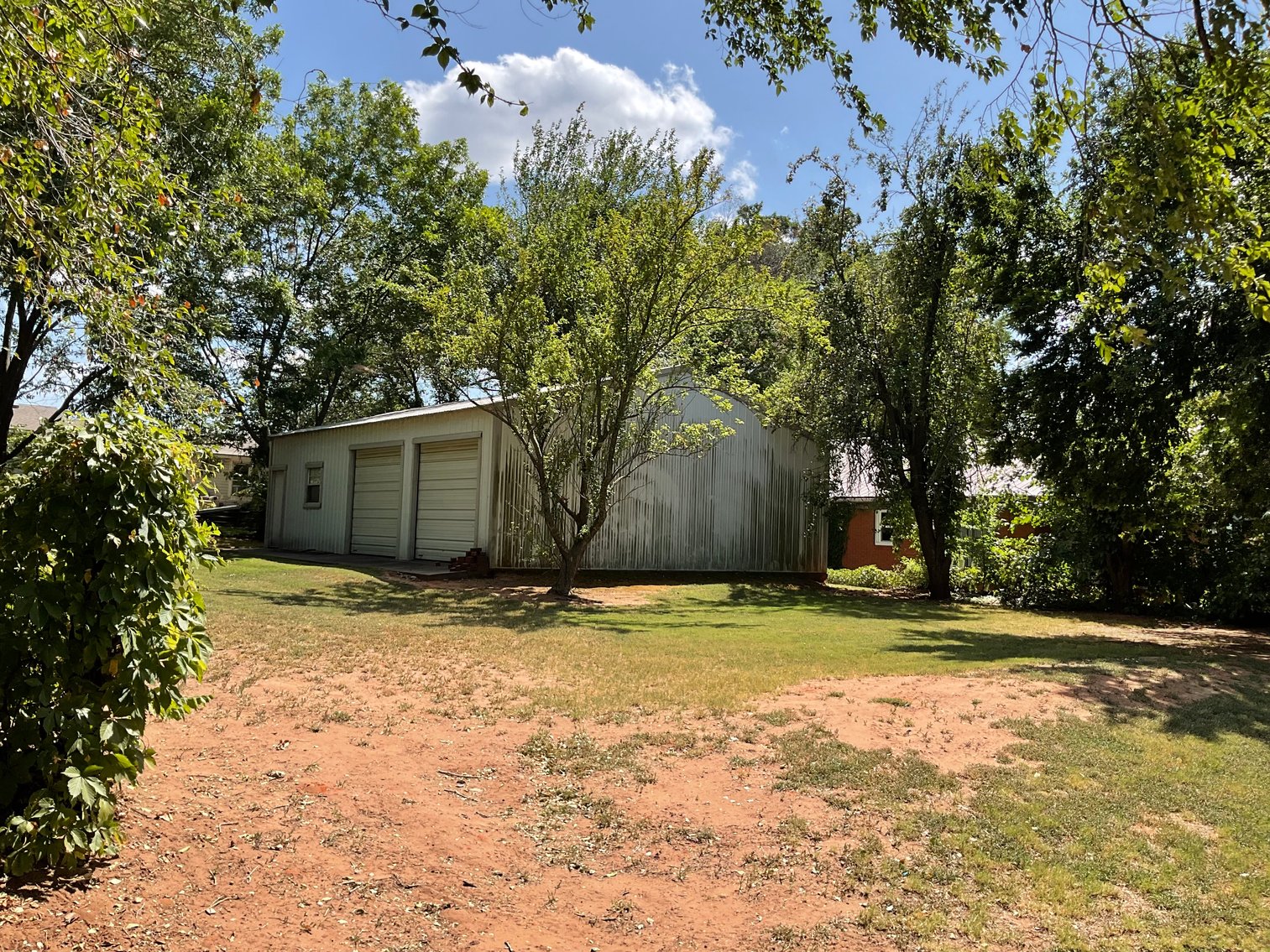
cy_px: 476
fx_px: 1064
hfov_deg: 61.7
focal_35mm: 29
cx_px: 635
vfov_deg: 48.2
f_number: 1.8
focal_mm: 3
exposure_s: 1/1121
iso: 16
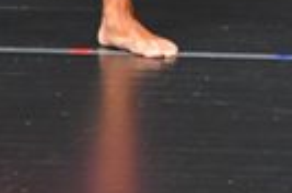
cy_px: -344
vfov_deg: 0.8
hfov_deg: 1.2
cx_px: 482
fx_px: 13465
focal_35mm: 1664
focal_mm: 190
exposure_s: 1/400
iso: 5000
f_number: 5.6
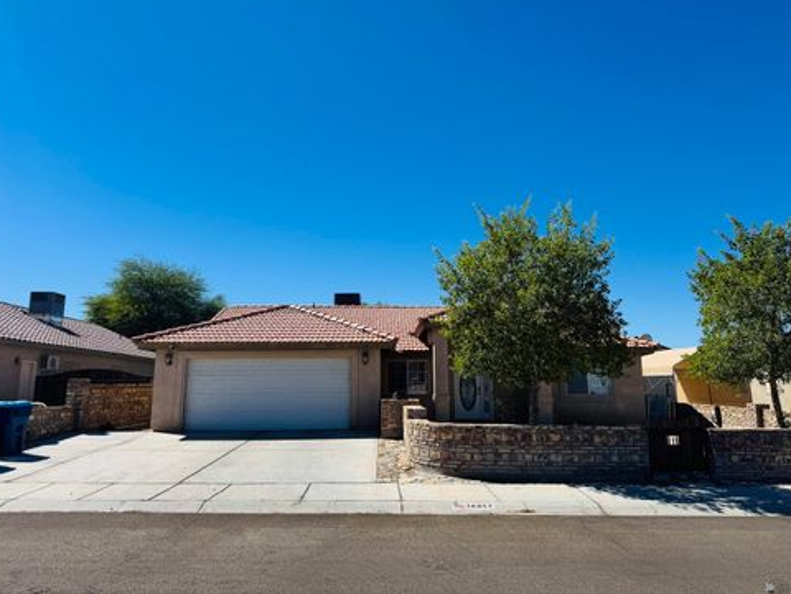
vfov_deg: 54.9
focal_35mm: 25
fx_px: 571
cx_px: 394
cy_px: 286
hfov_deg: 69.4
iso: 80
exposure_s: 1/7092
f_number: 1.78
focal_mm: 6.76
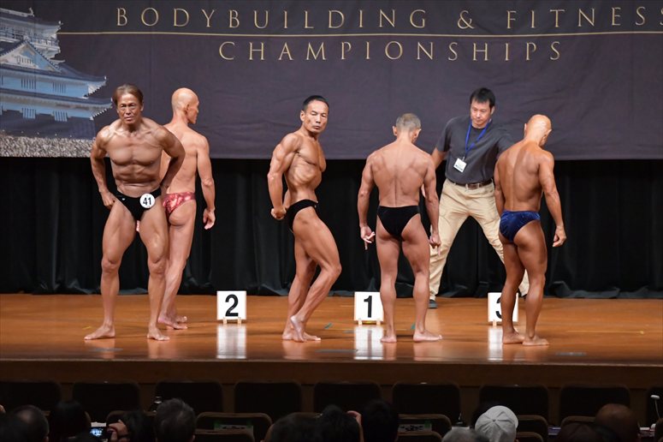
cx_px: 332
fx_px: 3203
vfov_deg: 7.9
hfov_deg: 11.8
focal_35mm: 174
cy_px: 221
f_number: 5.6
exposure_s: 1/400
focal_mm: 116
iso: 6400
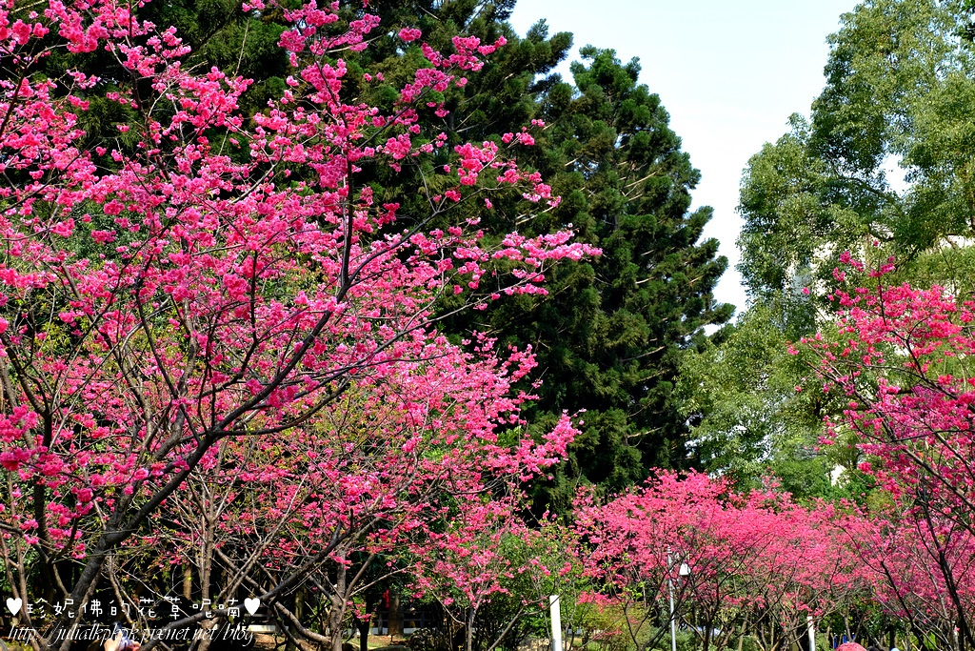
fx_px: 1571
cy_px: 326
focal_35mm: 58
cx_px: 488
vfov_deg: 23.4
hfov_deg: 34.5
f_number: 5.3
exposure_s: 1/240
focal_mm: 38.7
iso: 200
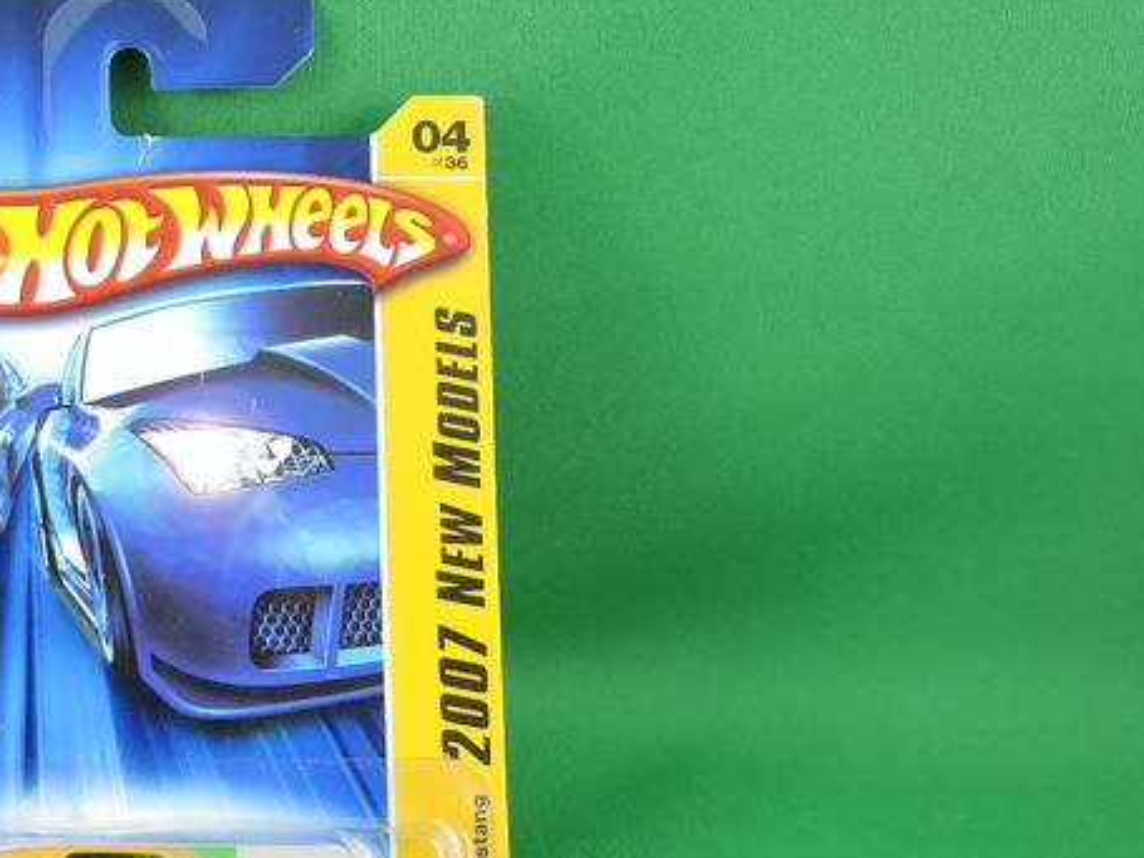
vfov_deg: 28.4
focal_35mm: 51
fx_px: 1685
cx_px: 200
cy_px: 559
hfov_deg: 36.0
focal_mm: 5.4
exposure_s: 1/30
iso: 125
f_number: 3.5
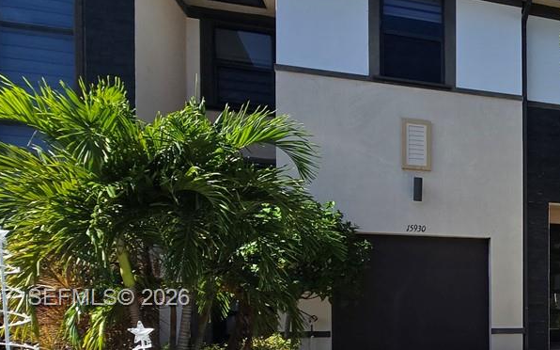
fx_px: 564
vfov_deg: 33.0
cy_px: 299
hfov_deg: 40.0
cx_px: 649
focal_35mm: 37
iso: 50
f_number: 2.2
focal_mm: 2.2
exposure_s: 1/2000
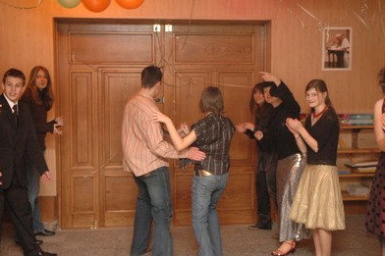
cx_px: 193
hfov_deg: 37.2
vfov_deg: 25.3
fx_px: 572
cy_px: 127
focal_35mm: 54
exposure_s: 1/30
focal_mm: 35
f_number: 4.2
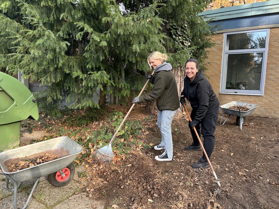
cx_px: 140
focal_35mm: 26
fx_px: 210
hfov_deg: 67.3
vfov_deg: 53.1
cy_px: 104
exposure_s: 1/121
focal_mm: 5.7
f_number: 1.5
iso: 40
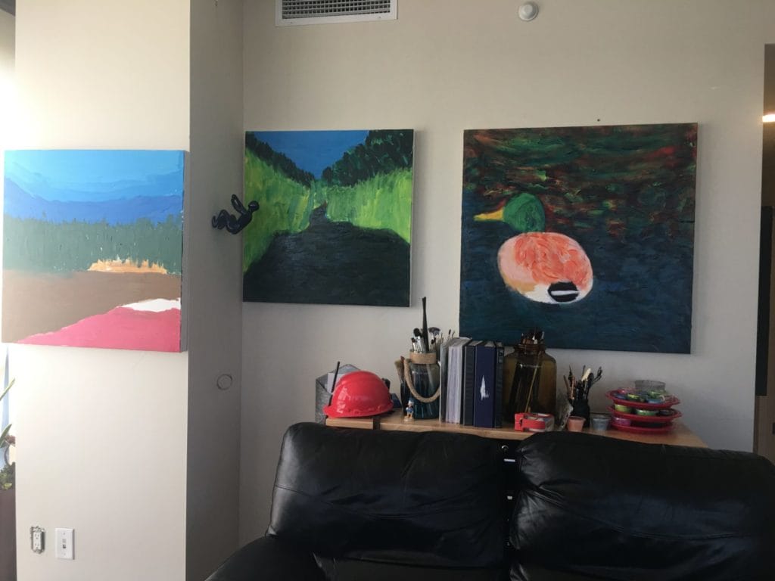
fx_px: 649
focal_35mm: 29
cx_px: 388
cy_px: 290
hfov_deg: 61.7
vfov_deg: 48.2
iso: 25
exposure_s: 1/15
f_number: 2.2
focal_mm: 4.15
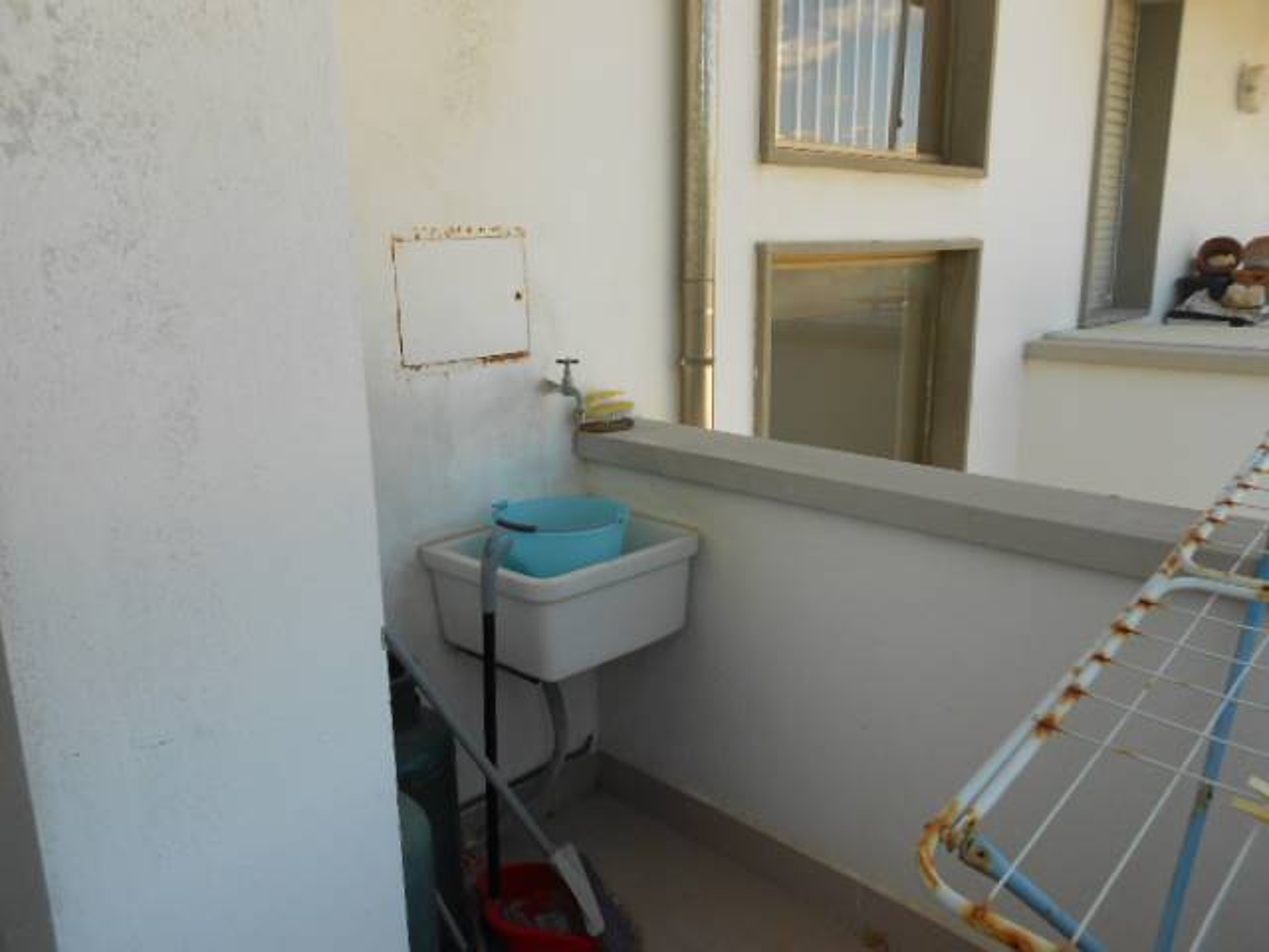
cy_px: 476
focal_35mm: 26
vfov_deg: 53.1
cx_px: 634
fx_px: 953
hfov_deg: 67.3
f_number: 3.2
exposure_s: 1/250
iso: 80
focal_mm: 4.6
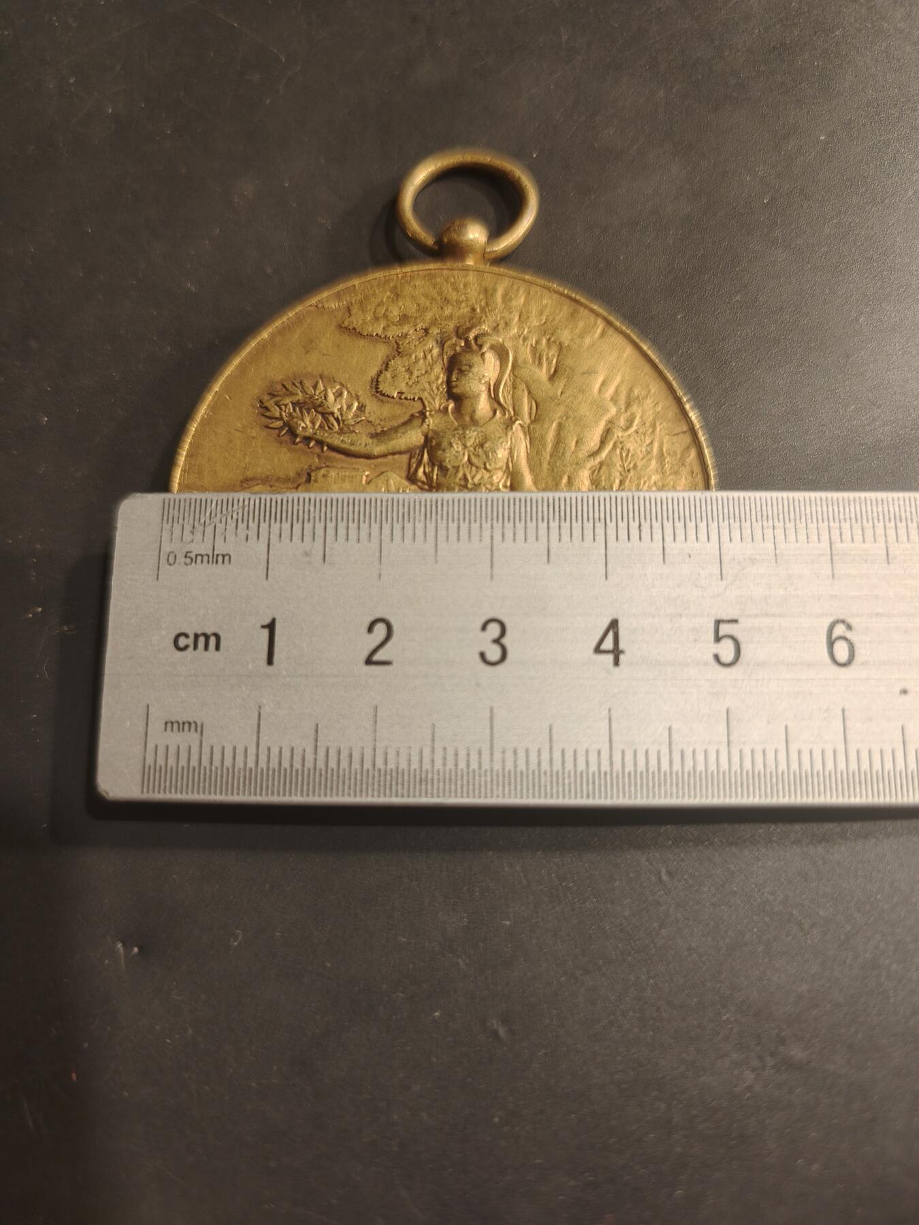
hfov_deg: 58.9
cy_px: 612
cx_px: 460
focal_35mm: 23
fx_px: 814
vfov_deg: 73.9
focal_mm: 6.06
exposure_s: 1/200
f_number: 1.6
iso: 125
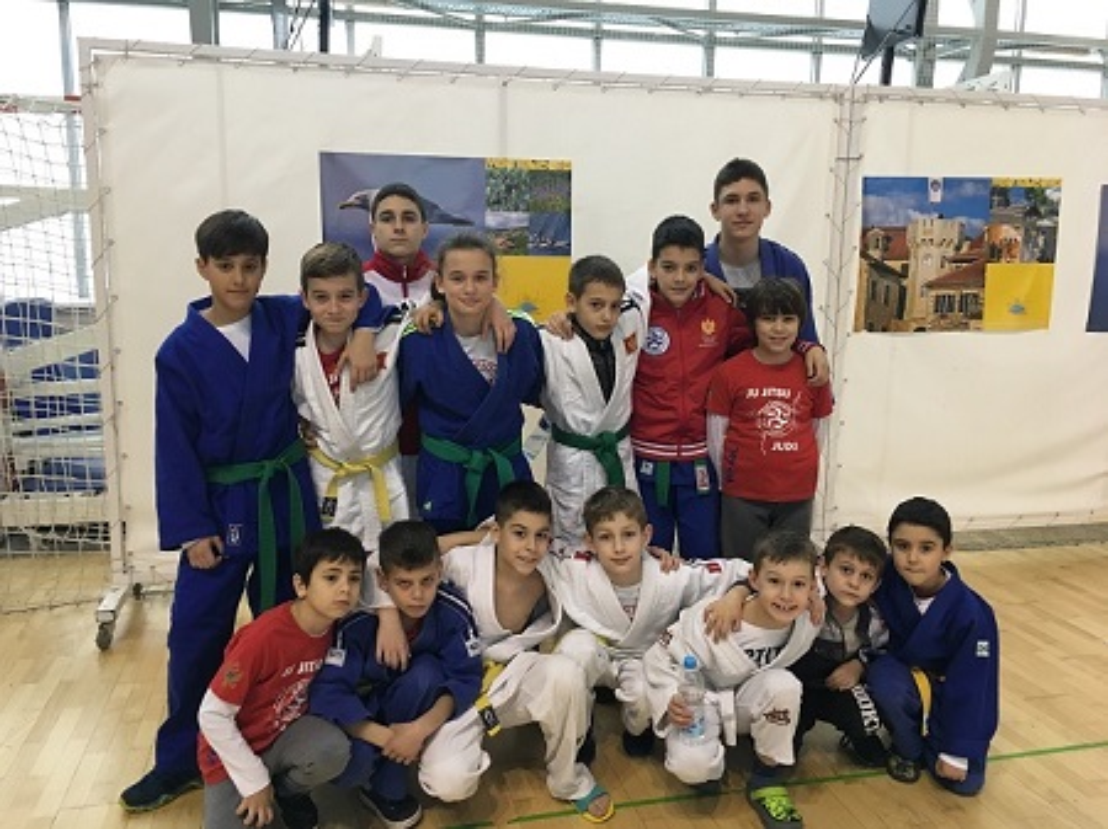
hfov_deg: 61.7
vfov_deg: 48.2
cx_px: 554
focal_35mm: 29
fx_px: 928
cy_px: 414
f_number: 2.2
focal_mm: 4.15
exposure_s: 1/33
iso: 125
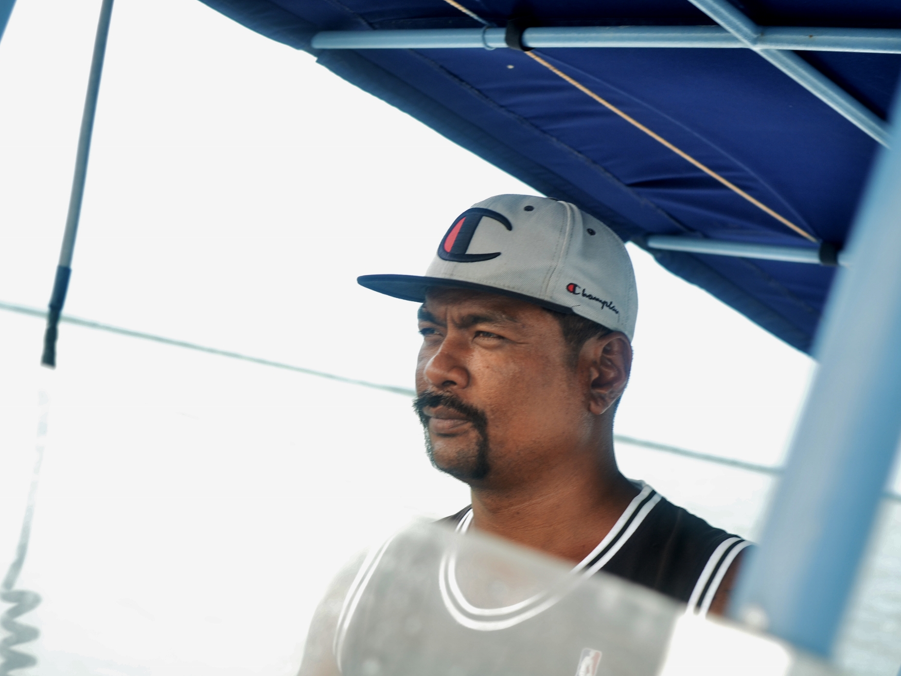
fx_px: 1498
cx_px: 409
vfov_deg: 25.4
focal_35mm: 58
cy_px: 336
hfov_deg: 33.5
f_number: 4
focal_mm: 35
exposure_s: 1/250
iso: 320
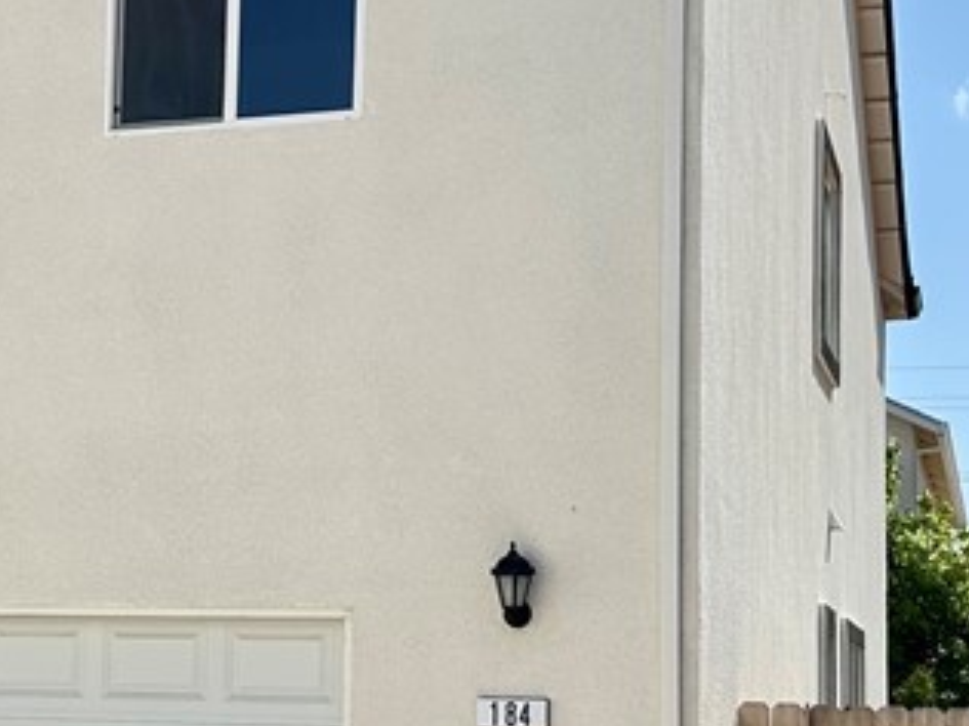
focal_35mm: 78
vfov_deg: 18.8
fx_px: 2183
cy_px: 514
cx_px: 181
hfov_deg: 24.6
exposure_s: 1/4762
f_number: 1.78
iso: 80
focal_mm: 6.86
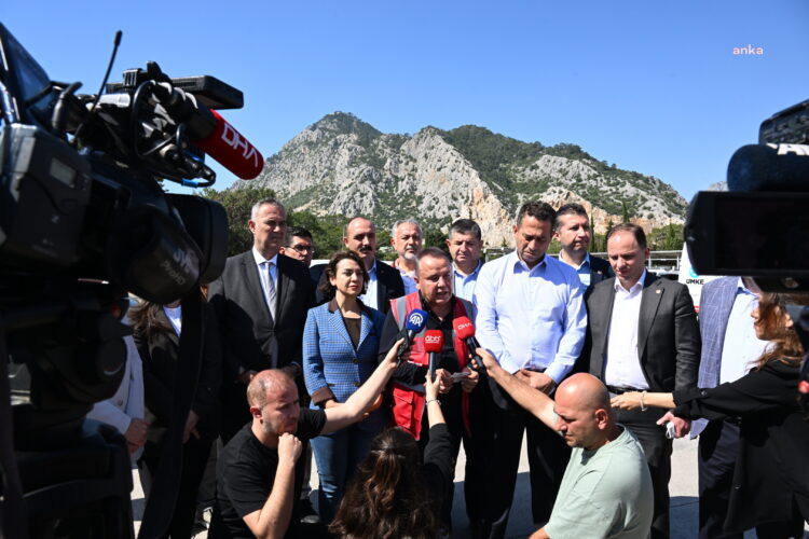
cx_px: 404
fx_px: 539
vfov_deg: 53.1
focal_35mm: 24
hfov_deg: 73.7
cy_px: 270
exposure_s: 1/800
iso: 800
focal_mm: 24
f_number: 11
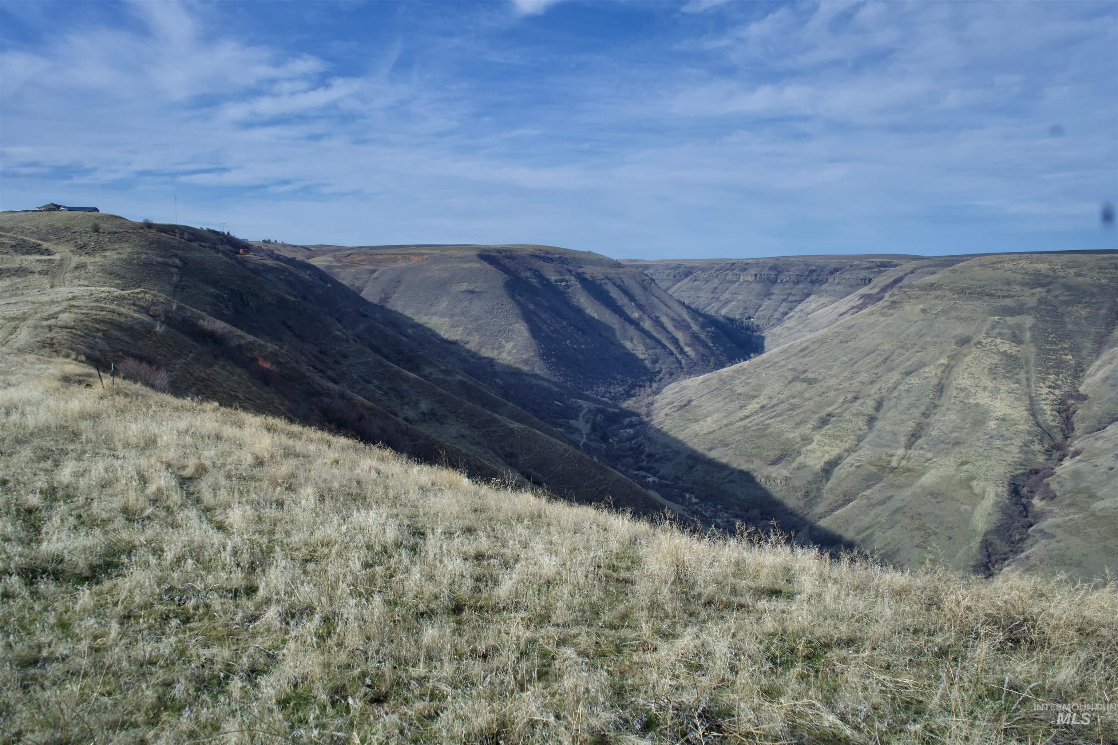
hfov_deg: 65.5
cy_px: 372
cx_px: 559
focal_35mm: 28
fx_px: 869
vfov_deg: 46.4
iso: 1250
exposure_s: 1/8000
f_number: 5.6
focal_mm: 28
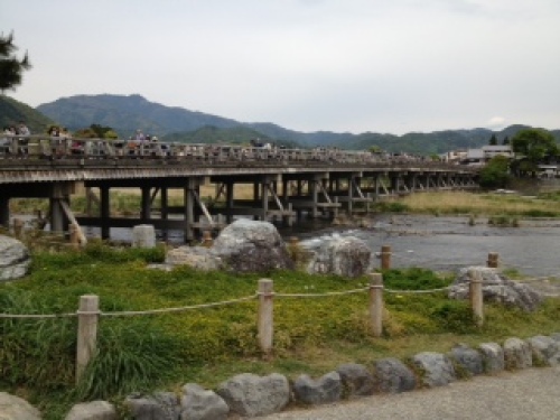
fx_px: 566
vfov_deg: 40.7
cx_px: 280
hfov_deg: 52.6
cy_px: 210
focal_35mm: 35
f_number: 2.4
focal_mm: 4.28
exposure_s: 1/1905
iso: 50
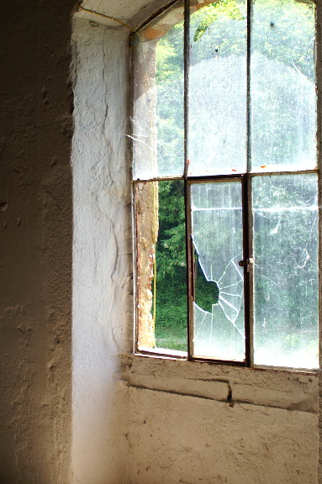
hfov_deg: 21.1
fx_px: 860
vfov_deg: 31.4
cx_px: 107
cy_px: 251
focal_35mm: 64
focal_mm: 24
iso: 200
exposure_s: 1/100
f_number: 5.6
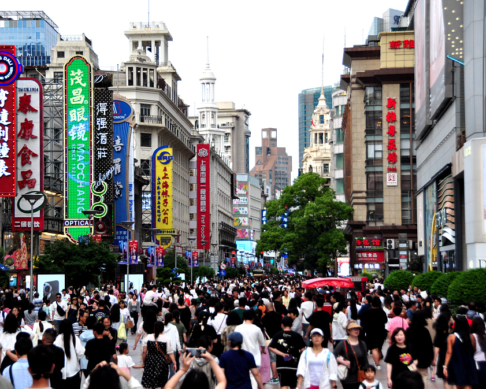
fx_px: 1280
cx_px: 192
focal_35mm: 89
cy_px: 193
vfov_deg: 17.3
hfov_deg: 21.5
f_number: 4.8
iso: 640
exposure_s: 1/800
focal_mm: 52
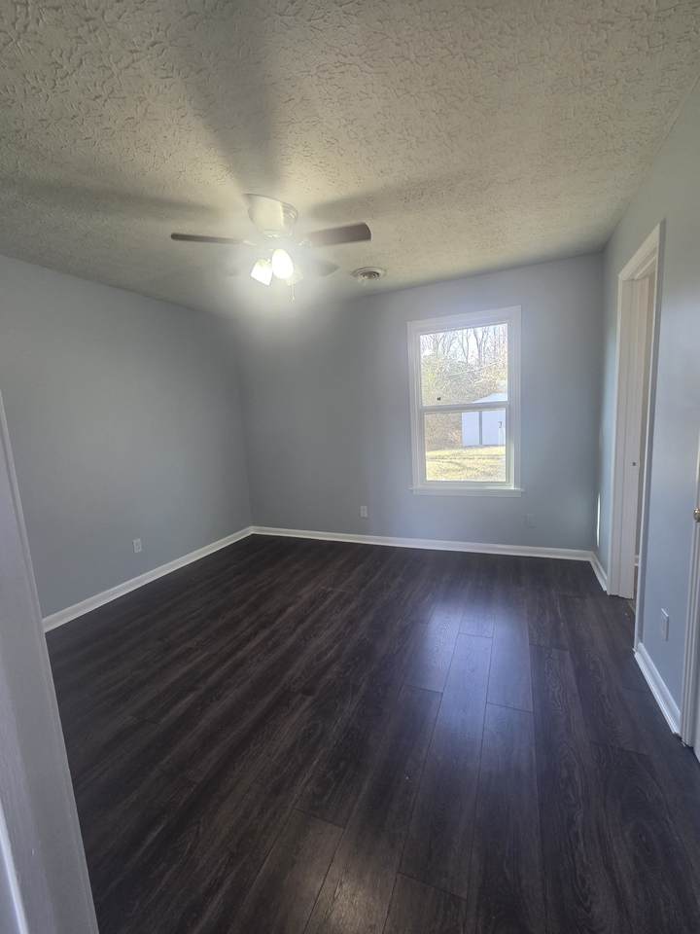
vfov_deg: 106.2
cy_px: 467
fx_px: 351
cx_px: 350
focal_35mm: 13
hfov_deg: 89.9
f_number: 2.2
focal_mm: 2.2
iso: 100
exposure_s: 1/60
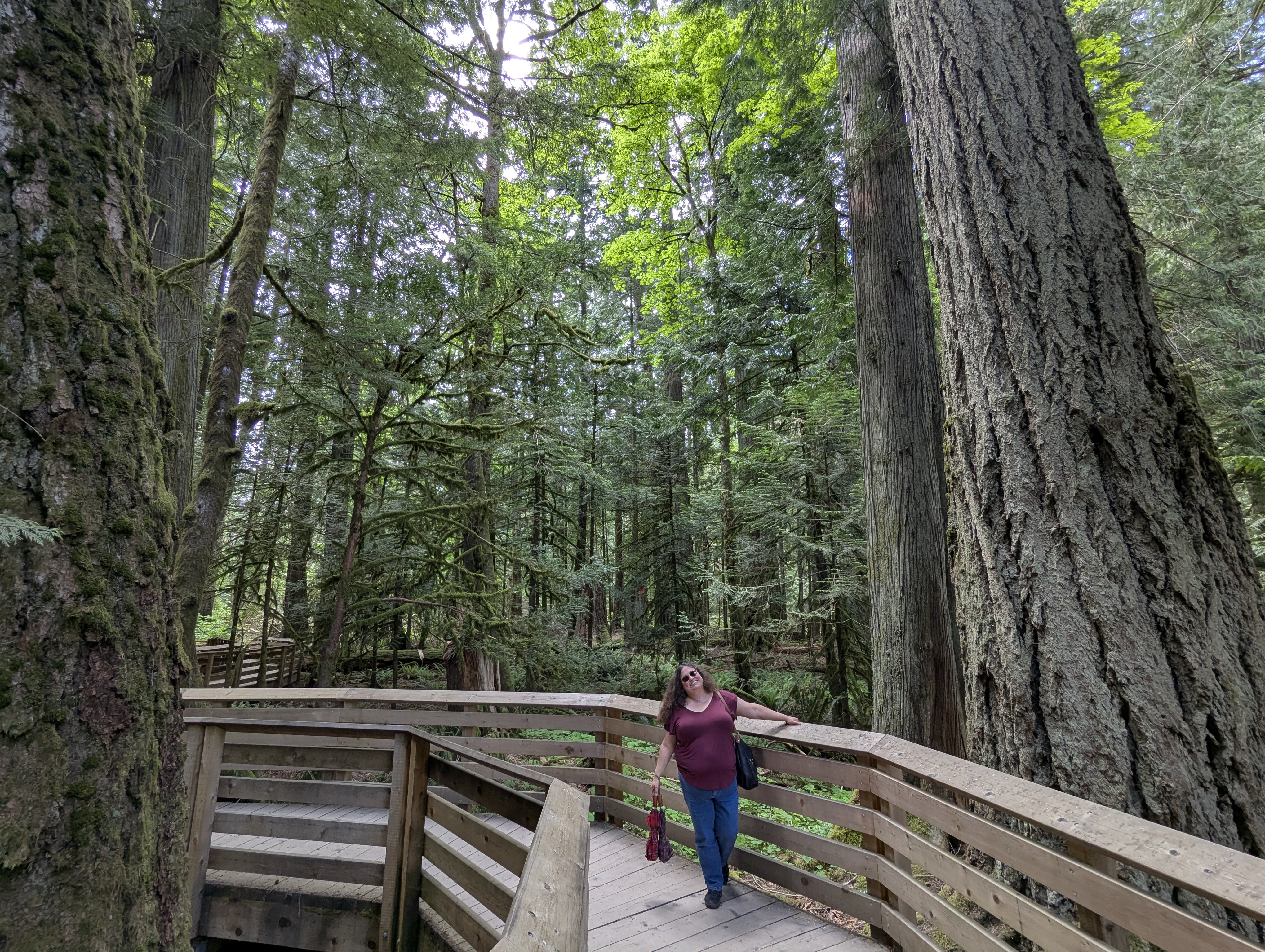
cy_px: 476
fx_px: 586
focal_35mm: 16
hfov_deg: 94.4
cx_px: 632
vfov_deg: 78.2
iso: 43
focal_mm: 2.35
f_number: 2.2
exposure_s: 1/93.1
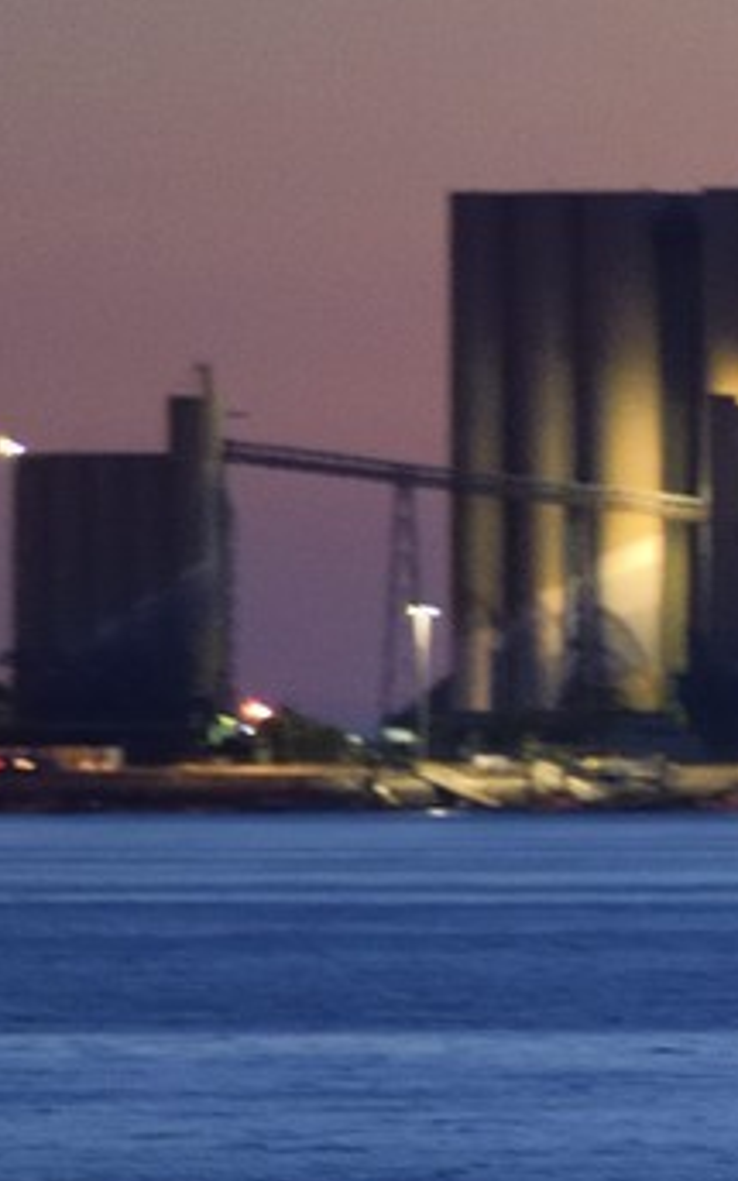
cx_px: 2519
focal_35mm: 901
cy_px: 975
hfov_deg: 1.5
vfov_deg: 2.3
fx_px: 28995
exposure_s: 1/15
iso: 1600
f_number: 2.8
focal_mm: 190
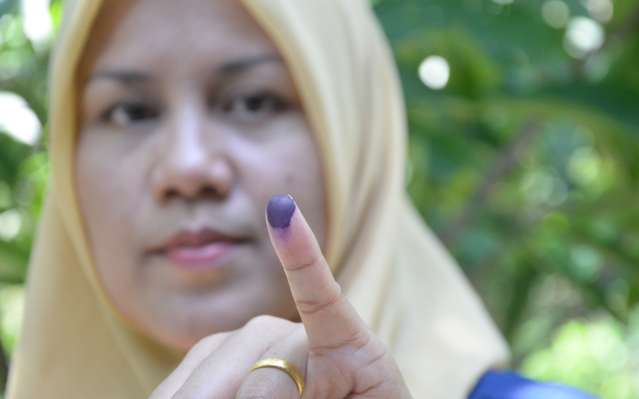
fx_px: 1994
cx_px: 320
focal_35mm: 115
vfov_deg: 11.4
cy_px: 205
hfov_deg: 18.2
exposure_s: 1/640
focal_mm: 75
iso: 3200
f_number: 6.3
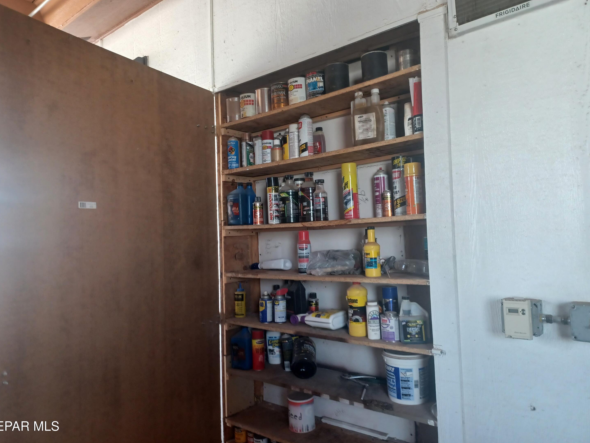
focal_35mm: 26
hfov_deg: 67.3
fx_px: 443
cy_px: 217
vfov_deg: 53.0
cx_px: 291
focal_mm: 4.6
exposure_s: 1/60
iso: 320
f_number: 1.8
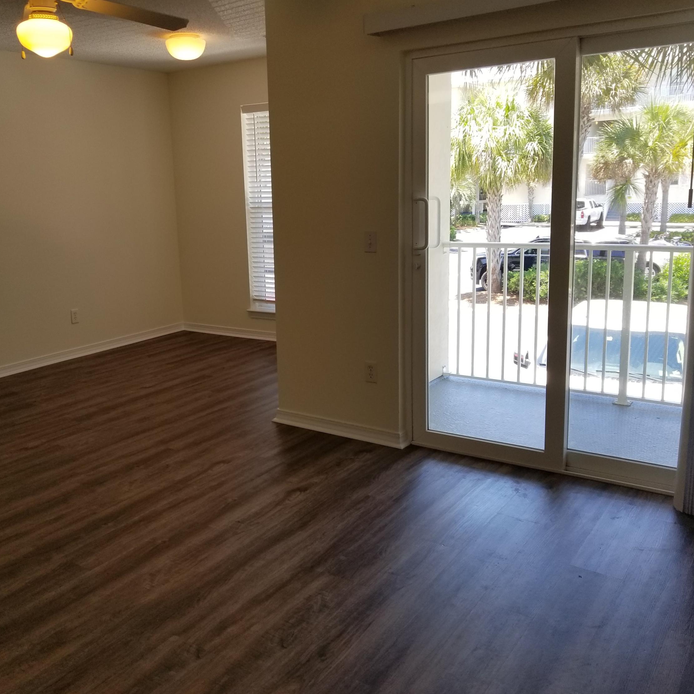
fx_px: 703
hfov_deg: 52.4
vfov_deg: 52.5
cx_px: 309
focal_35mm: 31
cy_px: 346
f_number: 1.7
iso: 50
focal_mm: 4.25
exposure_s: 1/187
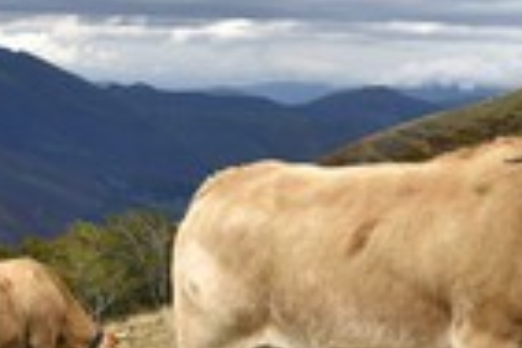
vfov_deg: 12.1
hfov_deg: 18.1
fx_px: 1638
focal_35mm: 113
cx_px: 311
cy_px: 259
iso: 200
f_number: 11
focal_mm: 38
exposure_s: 1/250
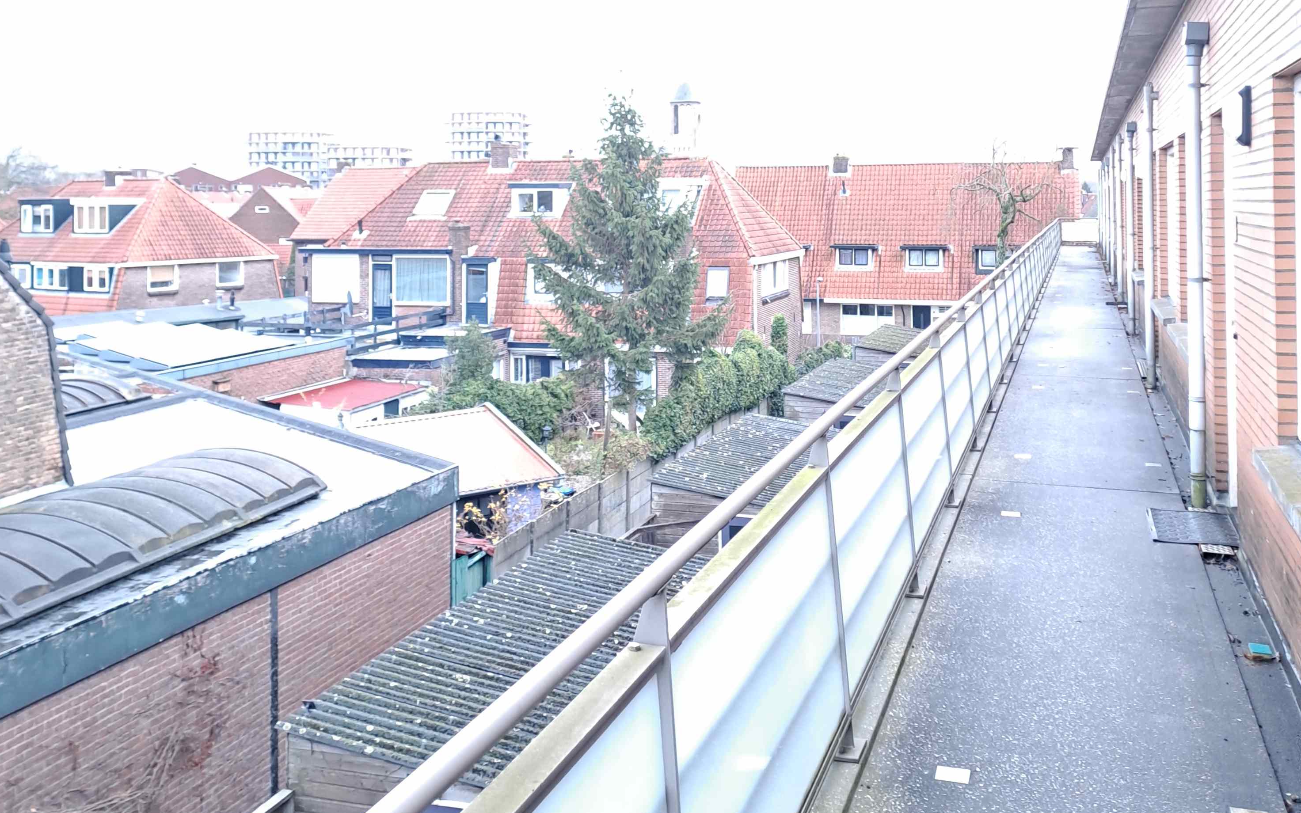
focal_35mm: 36
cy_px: 169
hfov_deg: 54.0
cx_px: 645
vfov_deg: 34.3
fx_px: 1276
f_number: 1.8
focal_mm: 4.65
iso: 160
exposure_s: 1/50
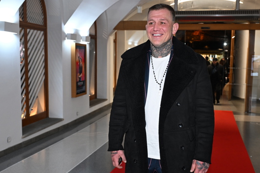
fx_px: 322
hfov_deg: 43.9
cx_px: 145
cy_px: 96
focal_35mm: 45
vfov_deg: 30.0
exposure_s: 1/160
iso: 2000
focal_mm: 34.5
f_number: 5
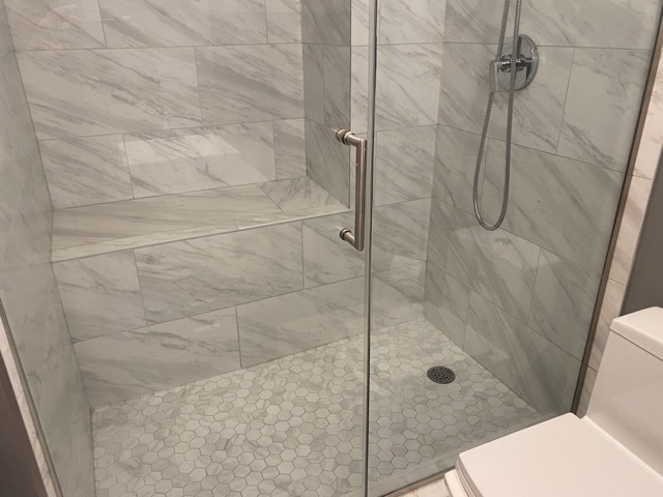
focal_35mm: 26
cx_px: 332
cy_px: 248
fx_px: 498
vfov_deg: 53.1
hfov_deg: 67.3
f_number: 1.8
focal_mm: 4.25
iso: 160
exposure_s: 1/60
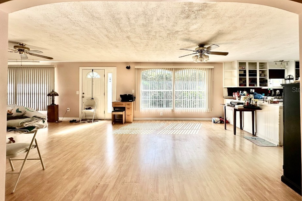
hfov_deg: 96.7
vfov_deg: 73.5
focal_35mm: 16
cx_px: 157
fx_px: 134
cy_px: 89
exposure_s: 1/255
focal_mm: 2.22
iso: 40
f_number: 2.2
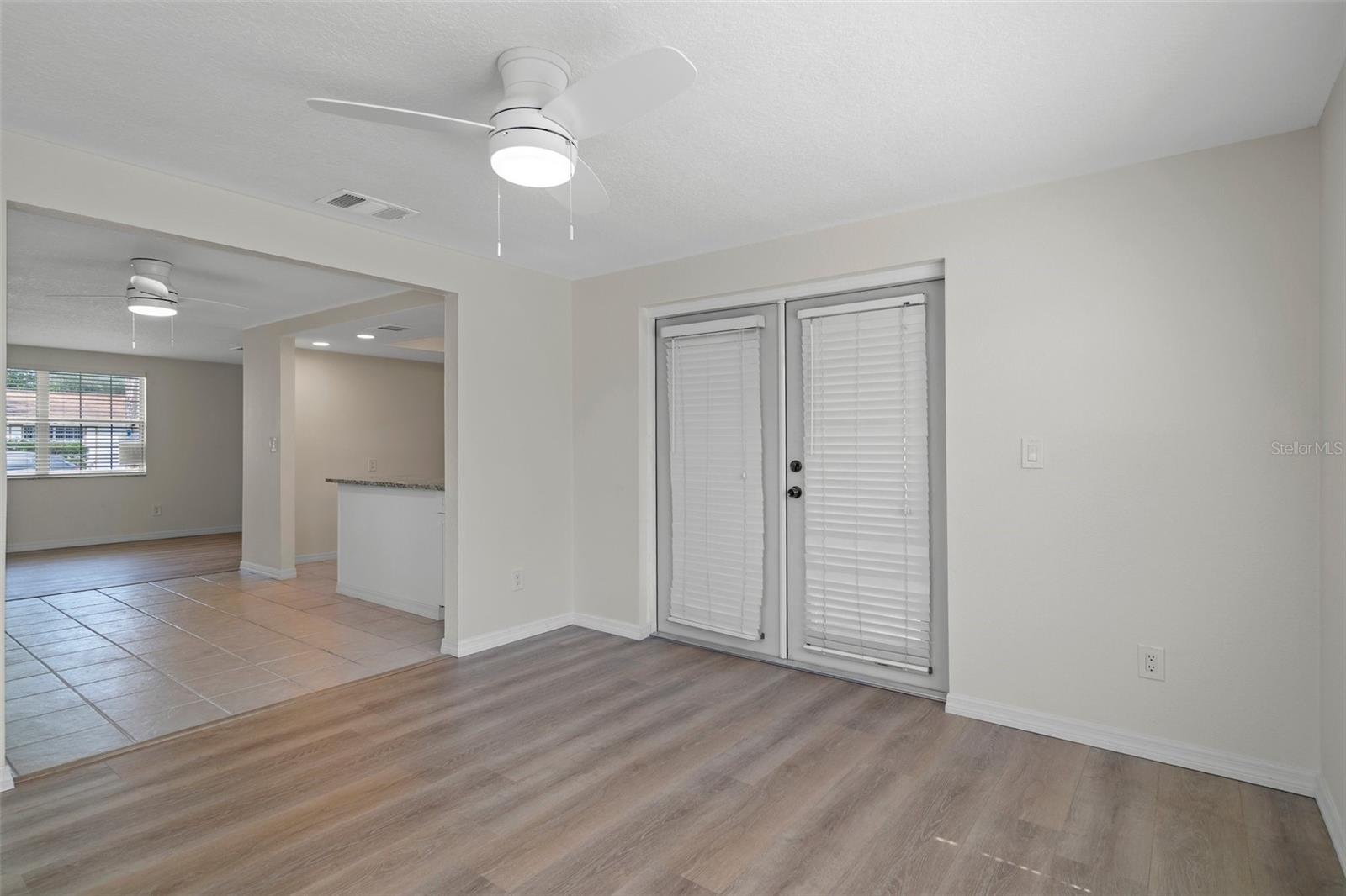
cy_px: 448
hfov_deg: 93.3
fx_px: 635
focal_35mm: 17
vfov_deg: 70.4
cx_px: 673
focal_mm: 17
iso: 320
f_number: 8
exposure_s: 1/3
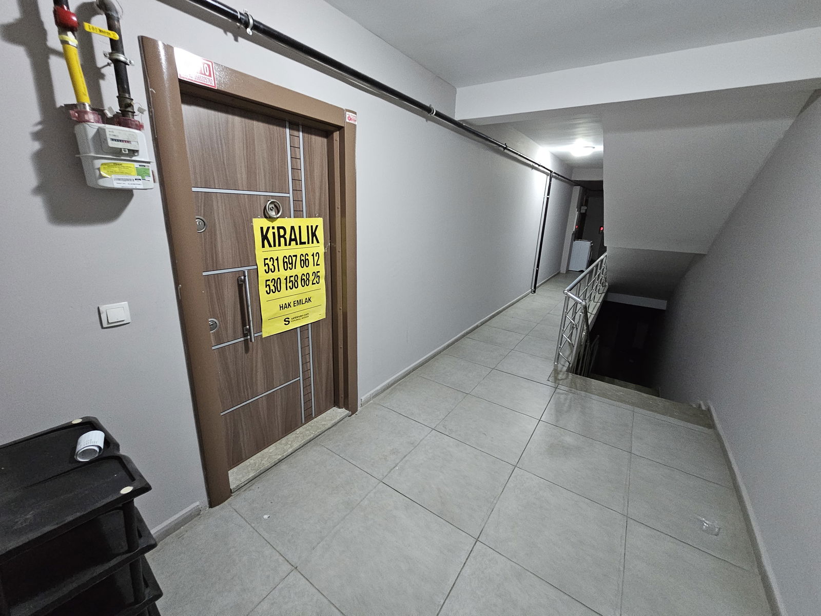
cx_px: 410
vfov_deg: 89.9
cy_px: 308
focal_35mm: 13
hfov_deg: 106.2
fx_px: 308
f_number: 2.2
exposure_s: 1/33.3
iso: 800
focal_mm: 2.2
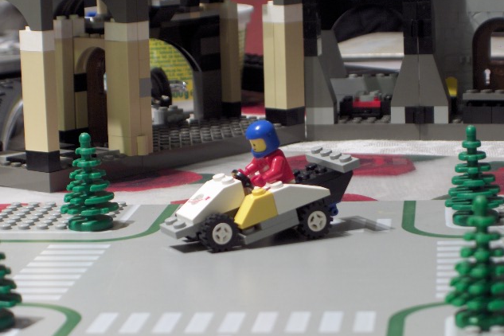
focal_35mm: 123
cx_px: 253
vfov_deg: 11.1
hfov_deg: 16.7
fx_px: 1722
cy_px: 150
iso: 100
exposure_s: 1/1.01
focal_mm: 24
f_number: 4.9
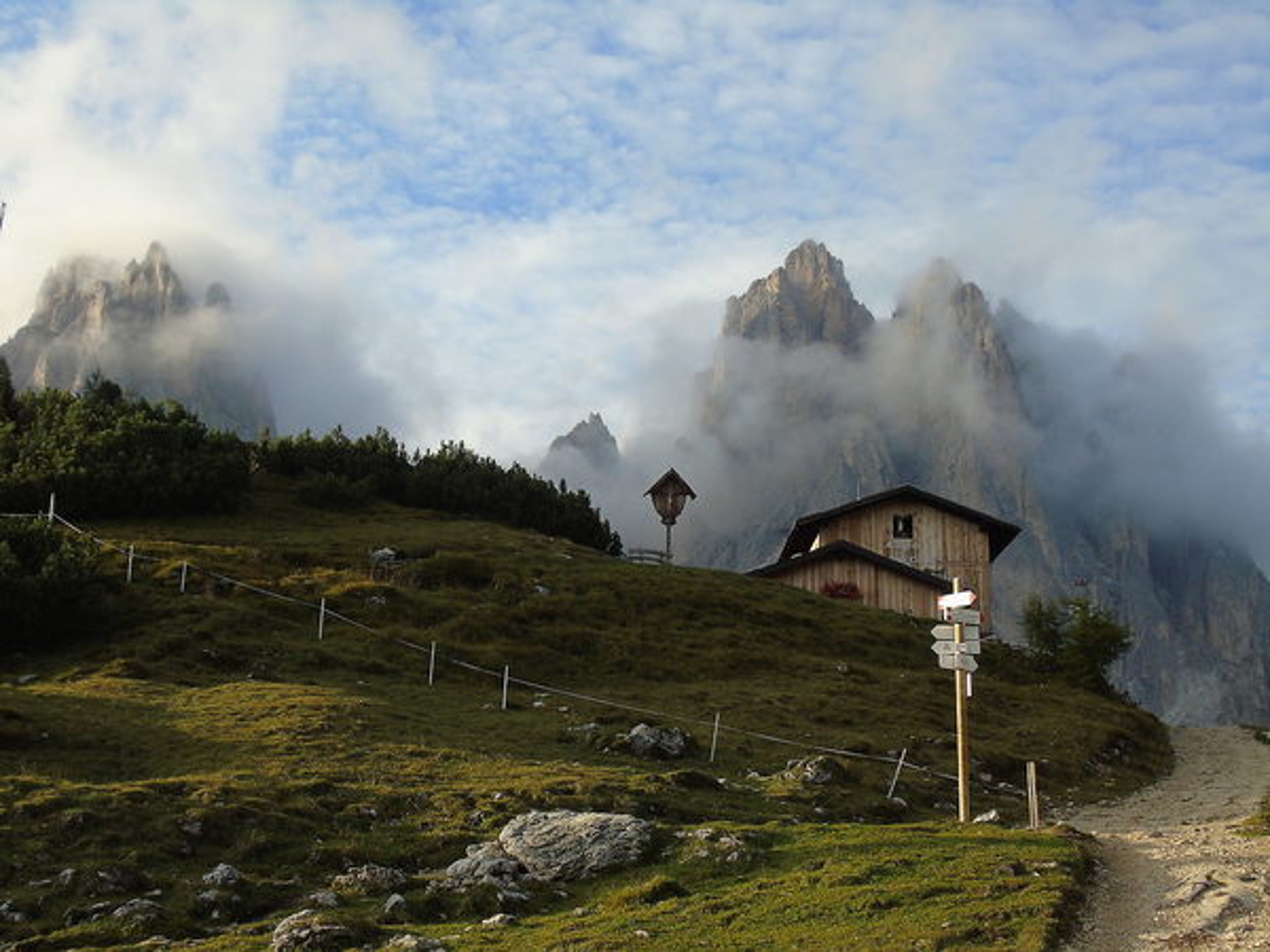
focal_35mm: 46
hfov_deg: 41.2
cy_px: 476
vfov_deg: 31.5
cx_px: 635
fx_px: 1688
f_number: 4.1
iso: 80
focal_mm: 8.2
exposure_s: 1/250
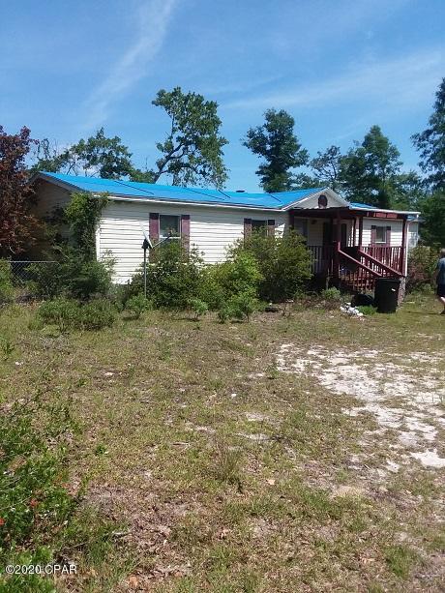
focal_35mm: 29
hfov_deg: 48.2
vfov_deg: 61.6
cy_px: 296
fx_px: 497
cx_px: 222
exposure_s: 1/1648
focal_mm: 2.47
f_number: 1.9
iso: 40
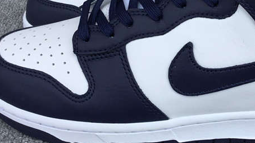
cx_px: 183
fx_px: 453
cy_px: 17
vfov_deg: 17.7
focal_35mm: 67
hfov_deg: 31.0
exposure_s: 1/525
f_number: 2.4
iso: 25
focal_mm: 3.3
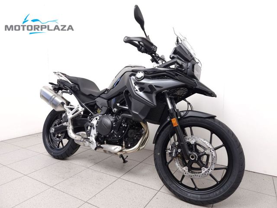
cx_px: 138
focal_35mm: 23
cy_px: 104
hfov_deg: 73.9
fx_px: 184
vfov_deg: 58.9
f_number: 1.8
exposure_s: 1/50
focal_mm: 5.4
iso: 125
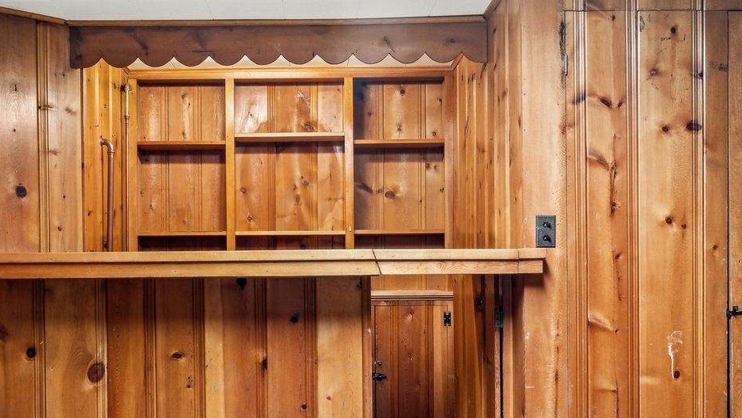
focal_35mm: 38
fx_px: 748
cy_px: 245
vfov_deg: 31.1
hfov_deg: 52.7
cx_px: 327
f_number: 8
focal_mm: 14
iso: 200
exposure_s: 1/5
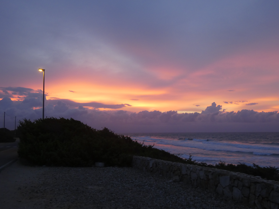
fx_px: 282
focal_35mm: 35
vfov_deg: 40.7
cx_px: 140
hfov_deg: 52.6
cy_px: 104
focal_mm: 6.2
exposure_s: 1/20
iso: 160
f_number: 3.4
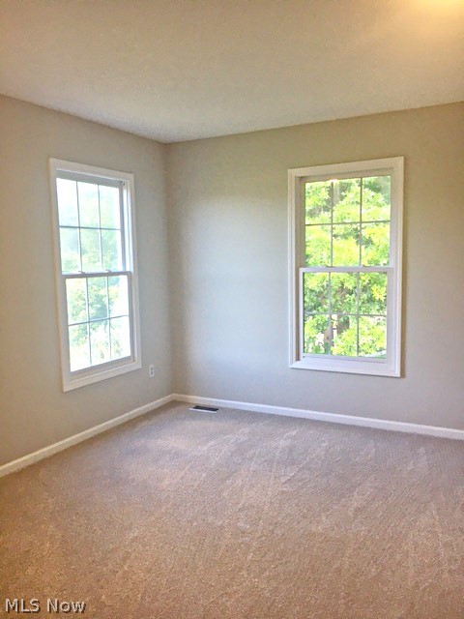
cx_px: 232
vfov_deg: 61.7
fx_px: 518
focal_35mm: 29
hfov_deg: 48.2
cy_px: 310
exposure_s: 1/40
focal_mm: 4.2
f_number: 2.2
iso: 32
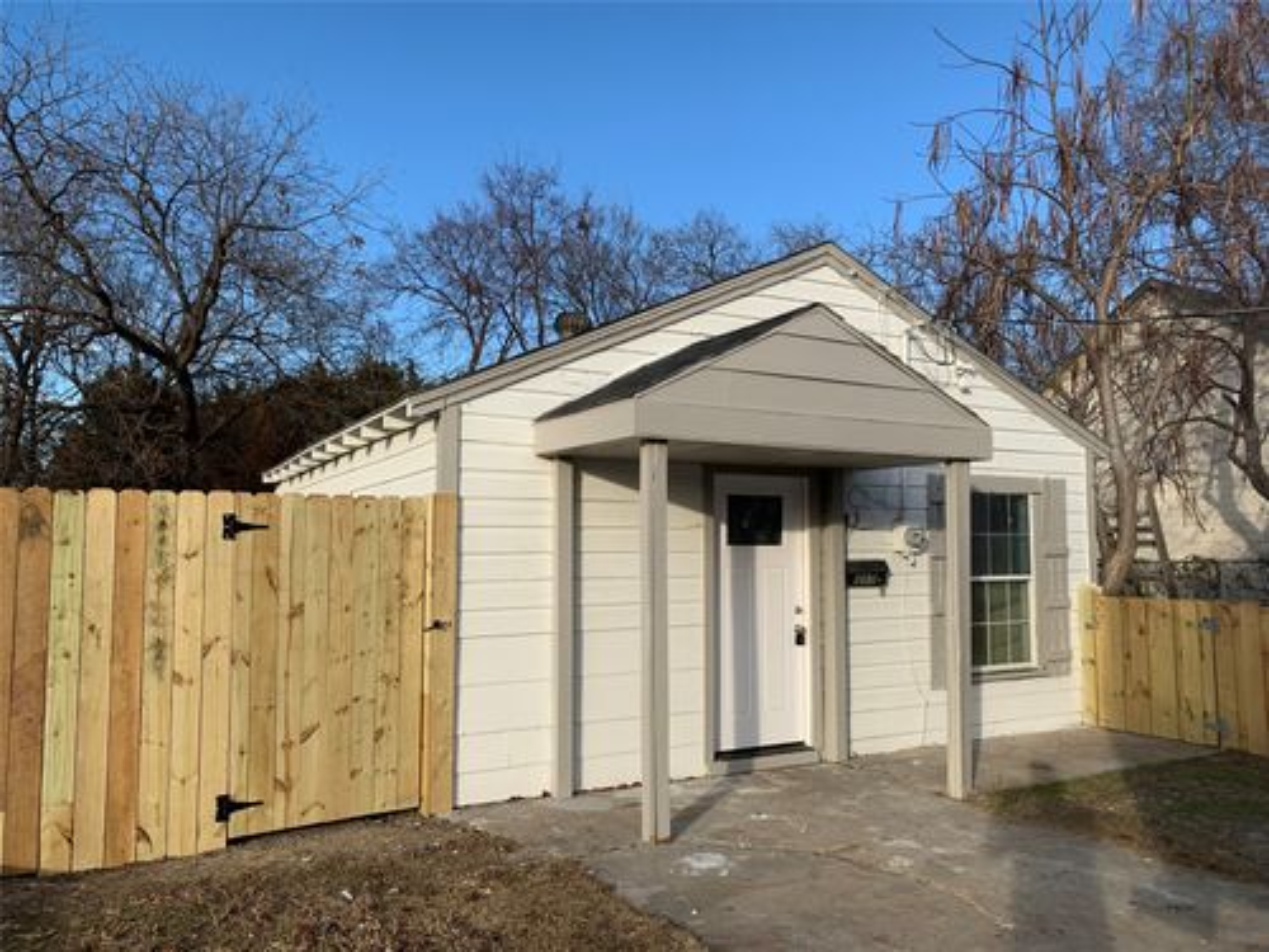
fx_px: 953
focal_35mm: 26
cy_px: 476
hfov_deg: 67.3
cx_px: 634
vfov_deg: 53.1
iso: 25
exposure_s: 1/1250
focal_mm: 4.25
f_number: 1.8
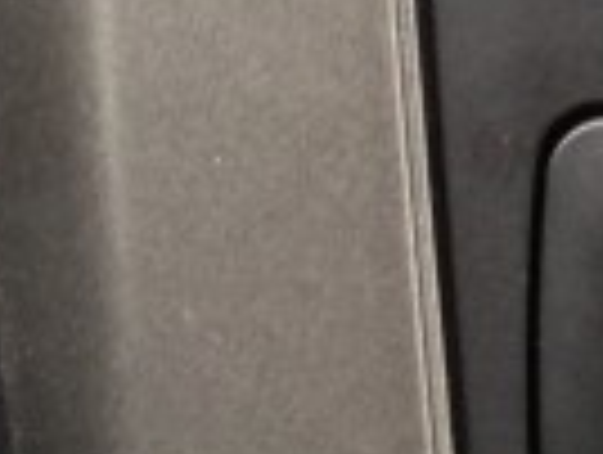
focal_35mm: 252
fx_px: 4398
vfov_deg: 5.6
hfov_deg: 6.6
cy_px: 1308
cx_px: 2236
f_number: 2.4
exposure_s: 1/20
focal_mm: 4.12
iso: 100
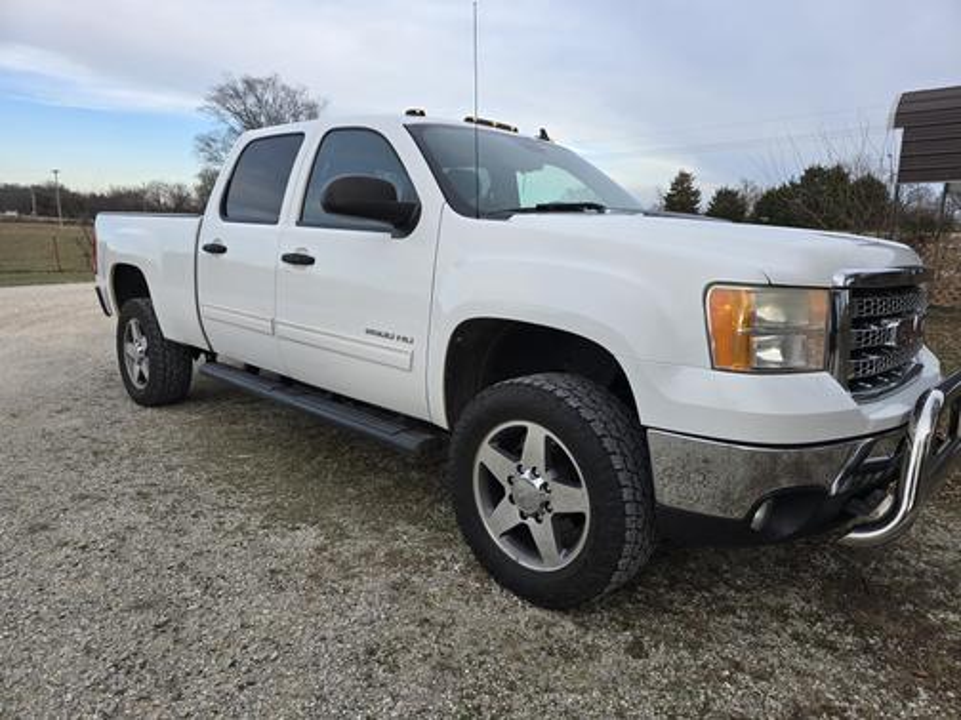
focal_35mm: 23
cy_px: 360
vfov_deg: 58.9
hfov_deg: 73.9
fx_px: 639
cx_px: 480
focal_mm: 6.3
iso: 20
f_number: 1.7
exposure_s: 1/180
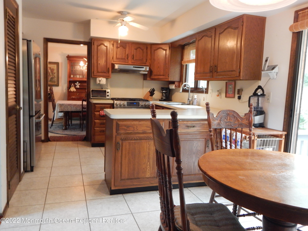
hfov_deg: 63.4
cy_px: 116
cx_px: 154
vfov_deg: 49.7
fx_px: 249
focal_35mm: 28
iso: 400
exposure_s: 1/15
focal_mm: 5.1
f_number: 3.2
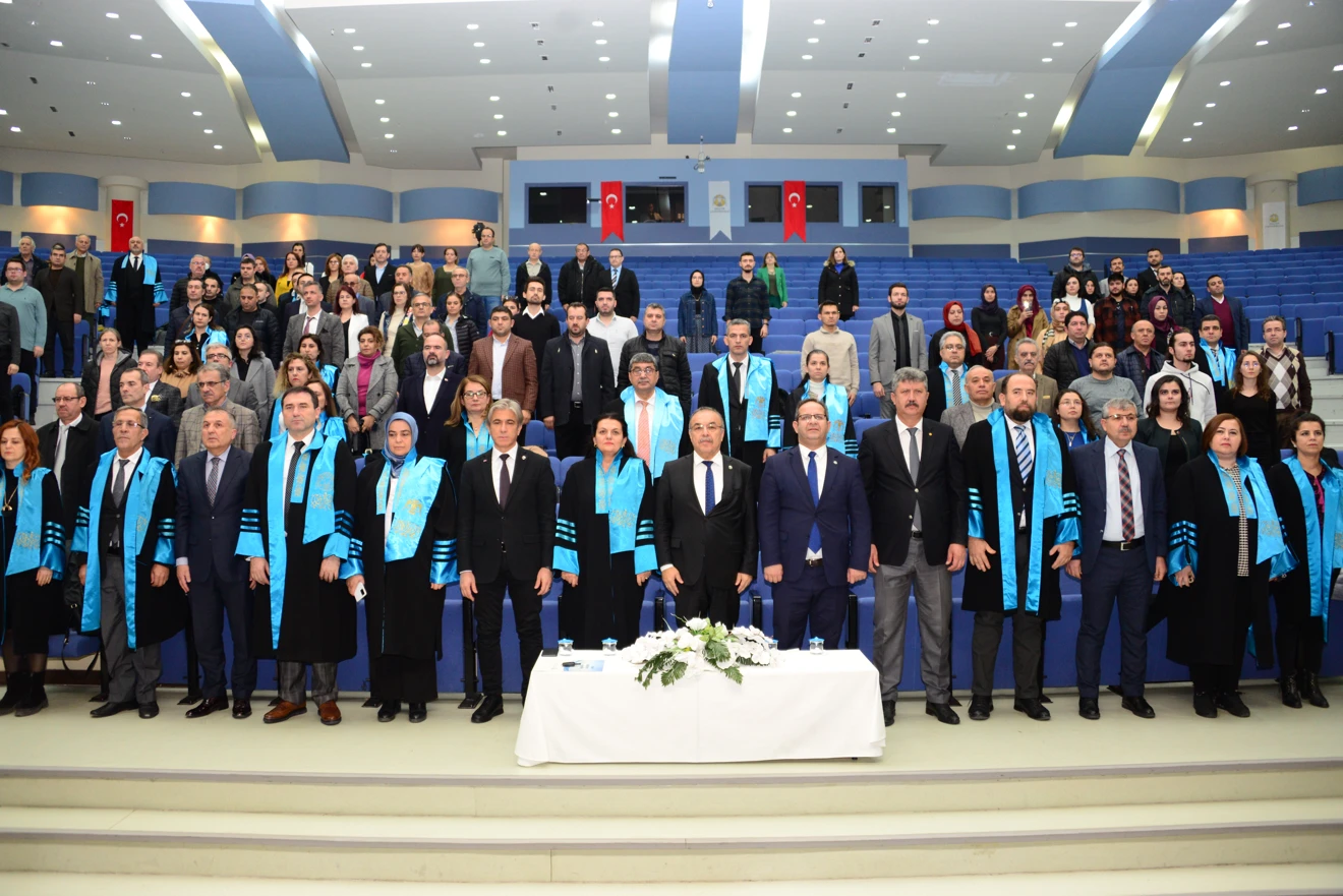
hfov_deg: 65.5
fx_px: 1045
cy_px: 448
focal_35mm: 28
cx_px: 672
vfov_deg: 46.4
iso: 1600
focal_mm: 28
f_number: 3.5
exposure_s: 1/80
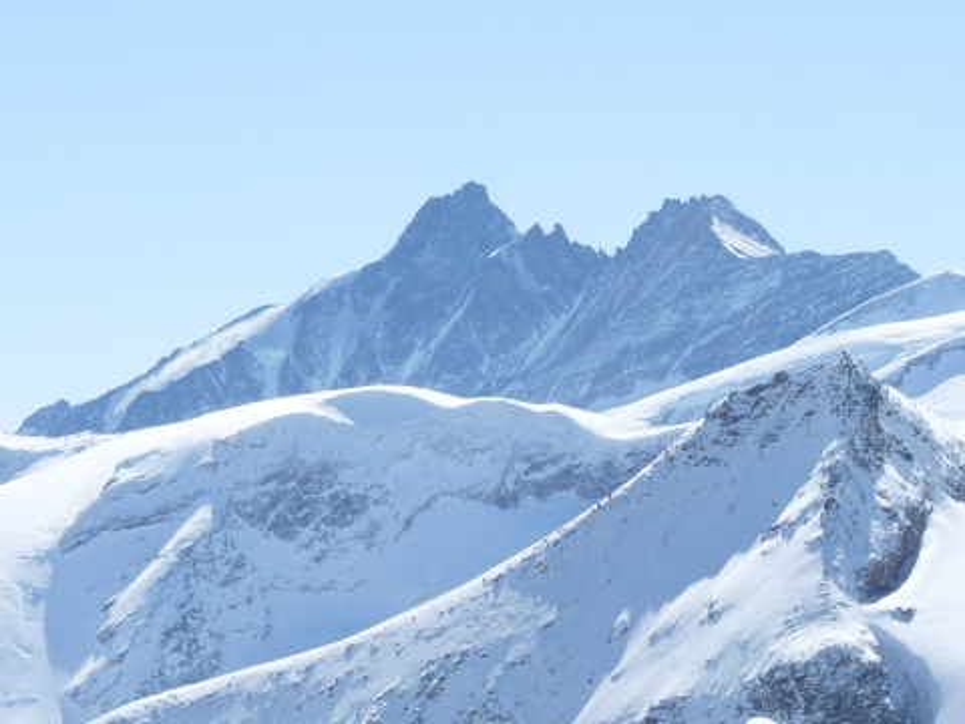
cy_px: 362
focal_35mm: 186
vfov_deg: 8.0
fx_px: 5185
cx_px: 482
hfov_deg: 10.6
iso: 100
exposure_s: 1/1000
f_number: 5
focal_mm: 18.7
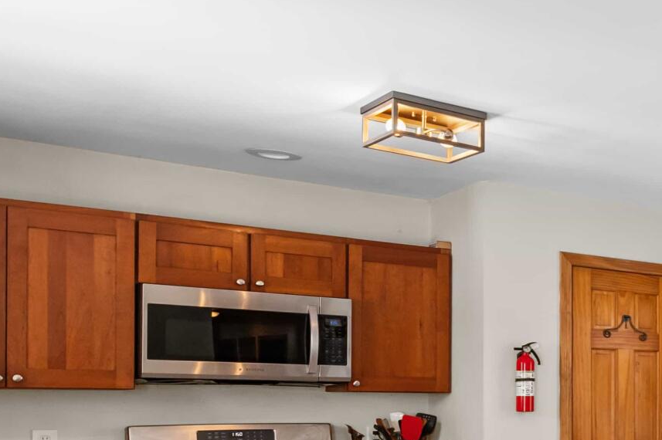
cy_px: 487
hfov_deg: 26.3
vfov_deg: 25.4
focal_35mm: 49
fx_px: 900
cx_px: 1043
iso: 800
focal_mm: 14
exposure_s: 1/60
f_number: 8
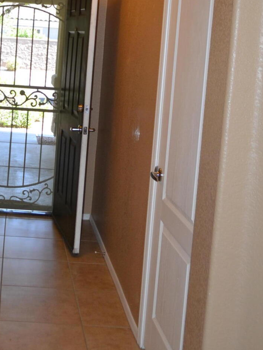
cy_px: 72
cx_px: 25
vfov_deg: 33.9
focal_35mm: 55
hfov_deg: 25.7
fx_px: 557
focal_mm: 18
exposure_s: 1/60
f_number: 3.5
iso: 450
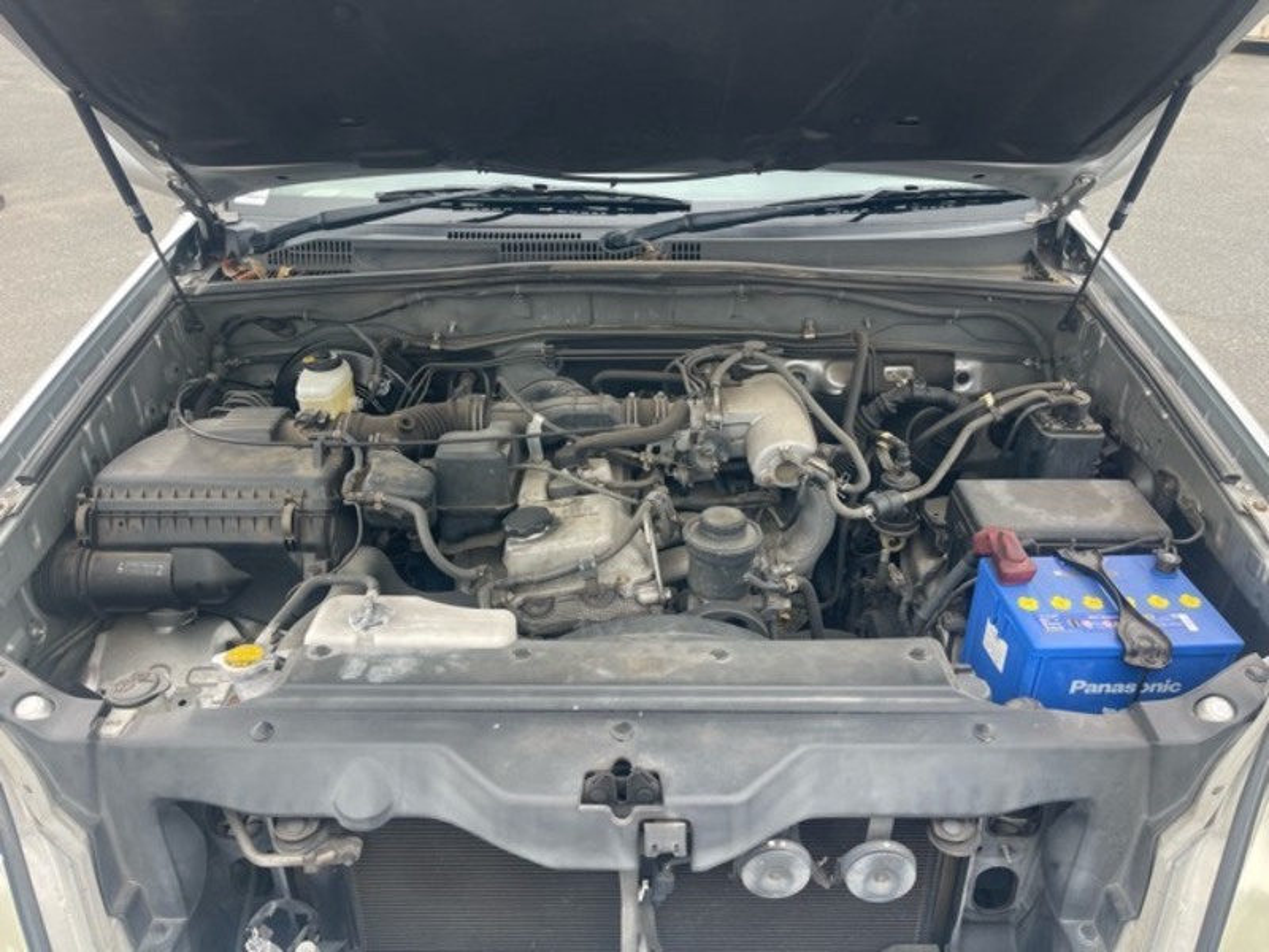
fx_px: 916
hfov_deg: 69.4
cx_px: 634
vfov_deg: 54.9
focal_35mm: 25
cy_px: 476
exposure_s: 1/121
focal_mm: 5.1
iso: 40
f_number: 1.6
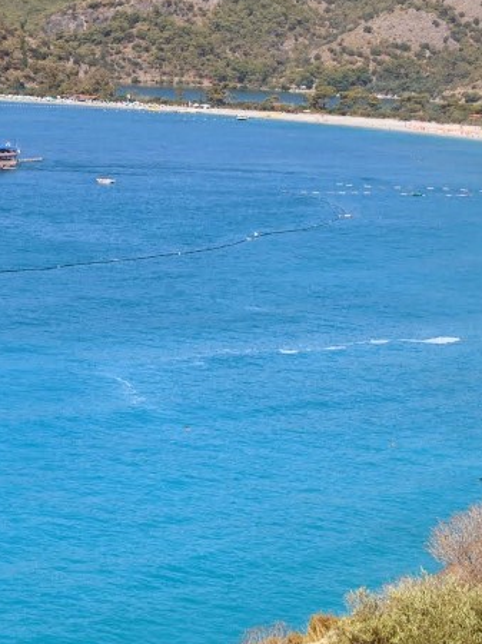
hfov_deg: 10.6
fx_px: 2602
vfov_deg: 14.1
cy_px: 219
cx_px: 167
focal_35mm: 140
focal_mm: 38
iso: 100
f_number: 8
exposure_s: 1/250
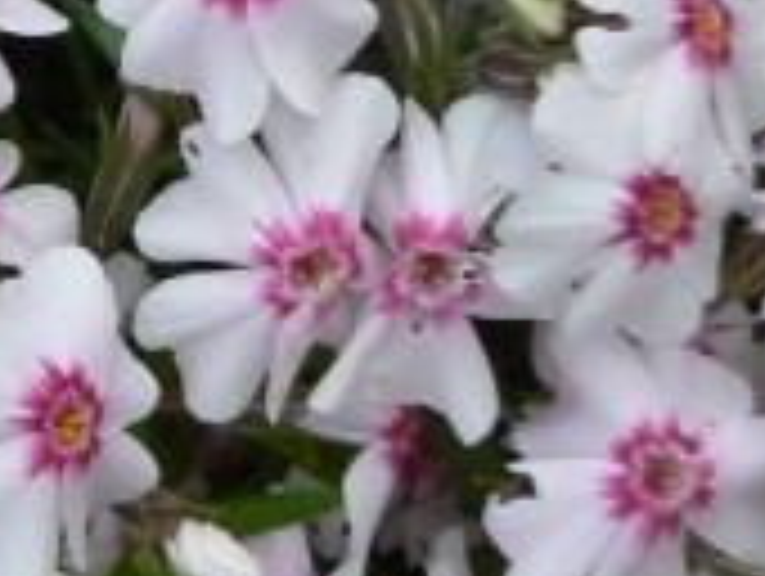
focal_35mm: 169
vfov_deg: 8.7
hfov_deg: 10.6
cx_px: -832
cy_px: -58
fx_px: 3740
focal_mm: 6
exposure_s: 1/200
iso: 80
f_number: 5.6
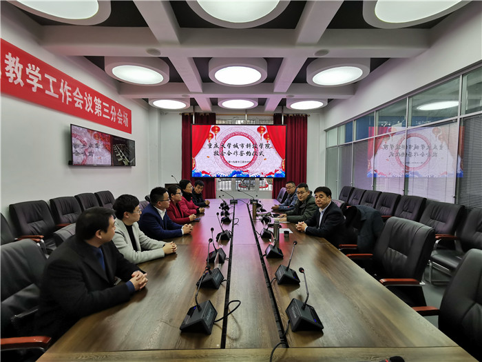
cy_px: 181
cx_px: 241
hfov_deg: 91.0
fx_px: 237
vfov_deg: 74.7
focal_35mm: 17
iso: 160
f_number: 2.2
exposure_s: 1/60
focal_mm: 2.26
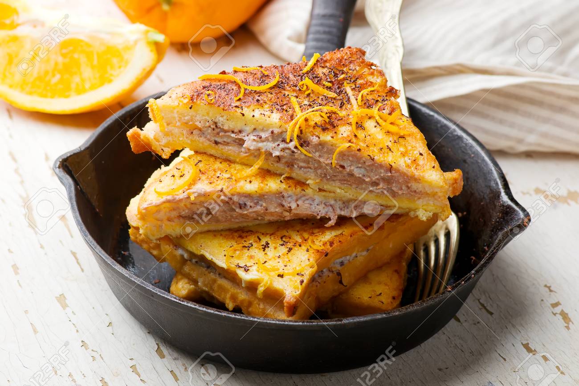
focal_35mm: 158
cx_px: 290
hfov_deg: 13.0
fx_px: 2532
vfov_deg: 8.7
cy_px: 193
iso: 100
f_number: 8
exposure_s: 1/125
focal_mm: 105
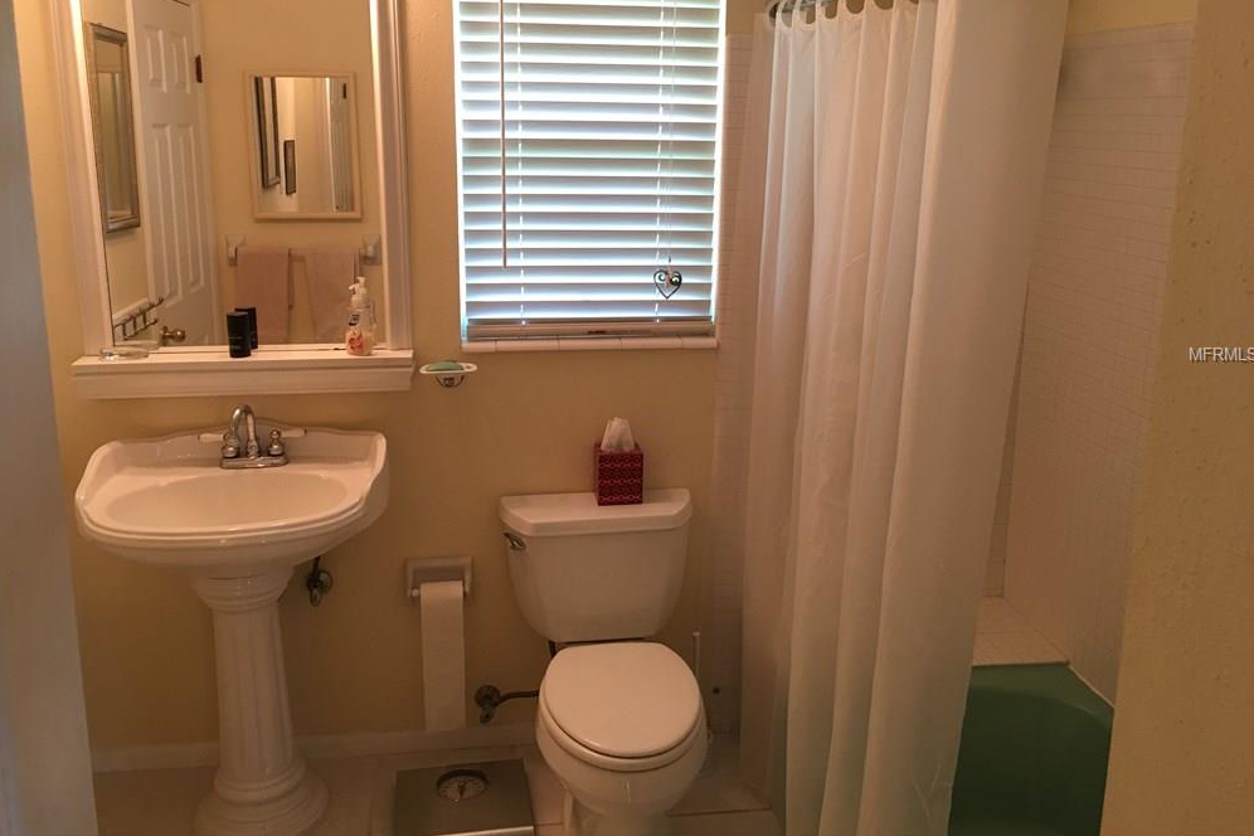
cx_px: 621
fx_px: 1080
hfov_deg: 60.3
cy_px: 355
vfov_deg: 42.2
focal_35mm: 31
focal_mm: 4.15
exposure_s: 1/17
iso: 50
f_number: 2.2
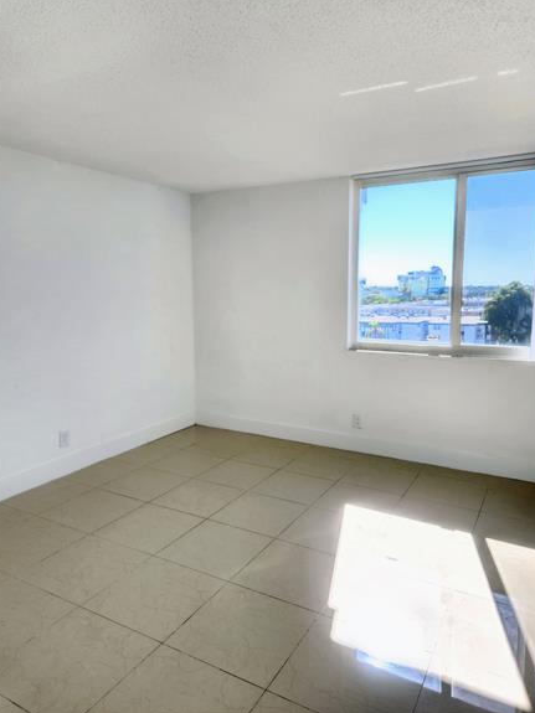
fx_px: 495
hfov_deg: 56.8
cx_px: 271
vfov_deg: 71.6
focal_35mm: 24
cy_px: 345
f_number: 1.8
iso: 50
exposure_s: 1/180
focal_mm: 5.4
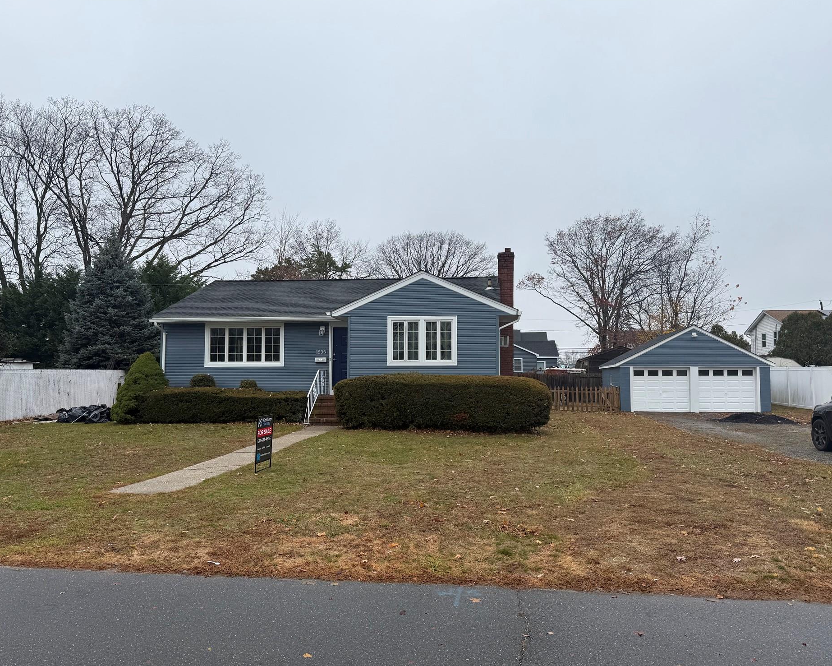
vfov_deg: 54.9
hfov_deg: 66.0
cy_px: 341
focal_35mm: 26
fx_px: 640
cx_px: 417
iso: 80
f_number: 1.78
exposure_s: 1/1292
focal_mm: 6.76
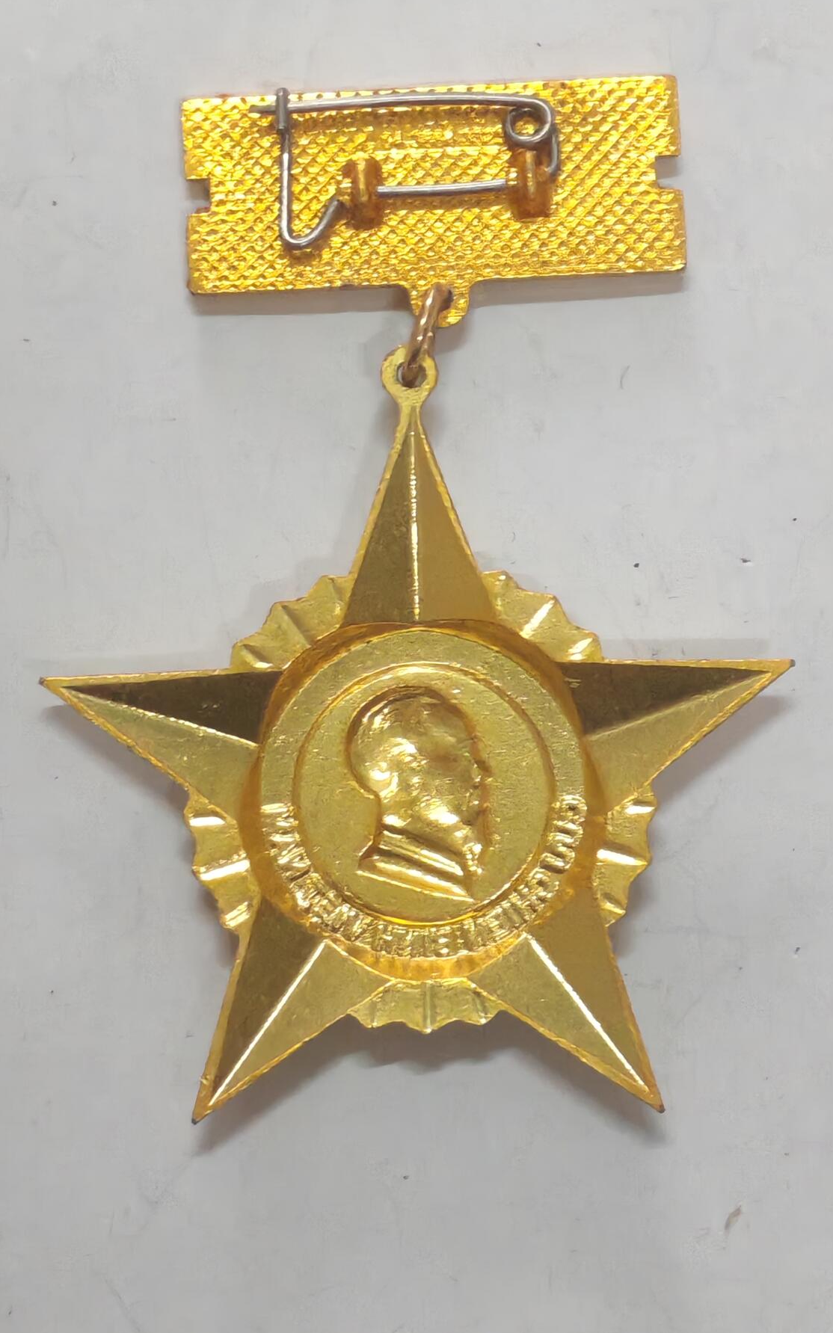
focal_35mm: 107
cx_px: 396
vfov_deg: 19.5
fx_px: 3888
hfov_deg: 12.2
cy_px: 665
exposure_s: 1/33
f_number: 1.95
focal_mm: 5.52
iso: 640
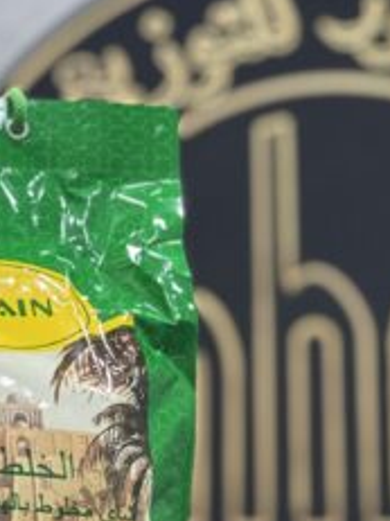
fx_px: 2872
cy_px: 301
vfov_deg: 10.4
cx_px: 106
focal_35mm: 191
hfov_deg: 7.8
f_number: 2.8
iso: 200
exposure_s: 1/102
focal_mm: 9
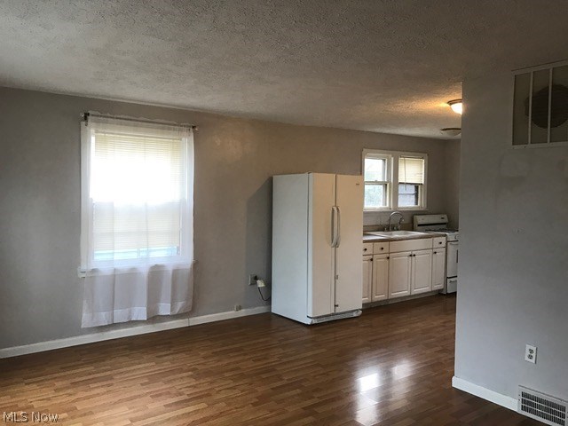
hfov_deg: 63.4
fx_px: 459
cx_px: 284
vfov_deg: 49.7
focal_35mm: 28
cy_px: 213
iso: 40
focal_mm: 3.99
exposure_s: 1/24
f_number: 1.8
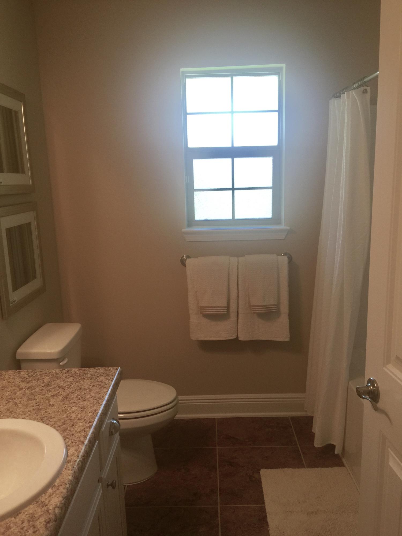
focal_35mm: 29
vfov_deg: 61.7
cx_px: 201
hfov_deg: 48.2
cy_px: 268
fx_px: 449
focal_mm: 4.15
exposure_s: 1/30
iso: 32
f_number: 2.2
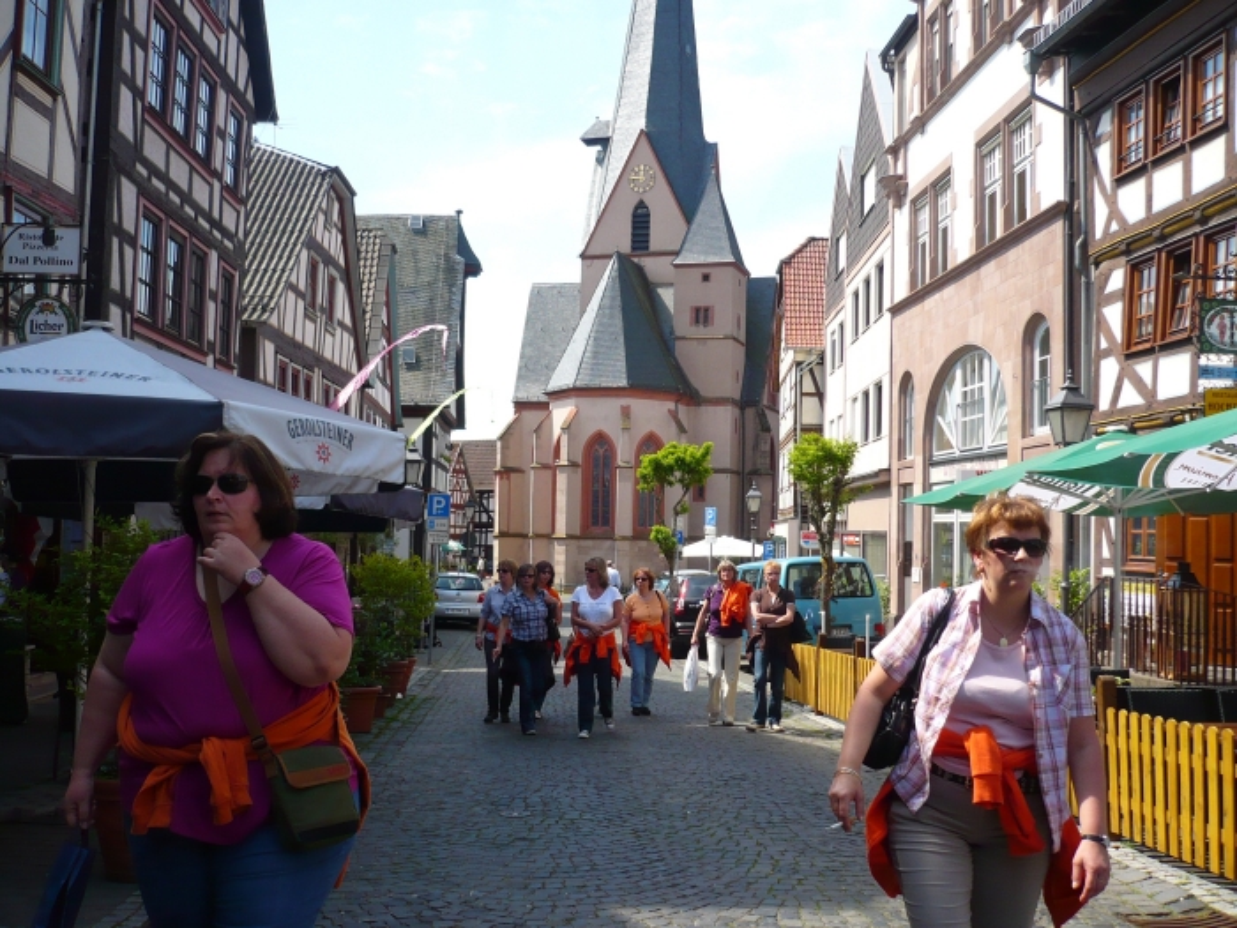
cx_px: 618
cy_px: 464
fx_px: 1251
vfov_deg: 40.7
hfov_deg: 52.6
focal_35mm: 35
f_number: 2.8
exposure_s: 1/640
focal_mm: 5.8
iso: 100
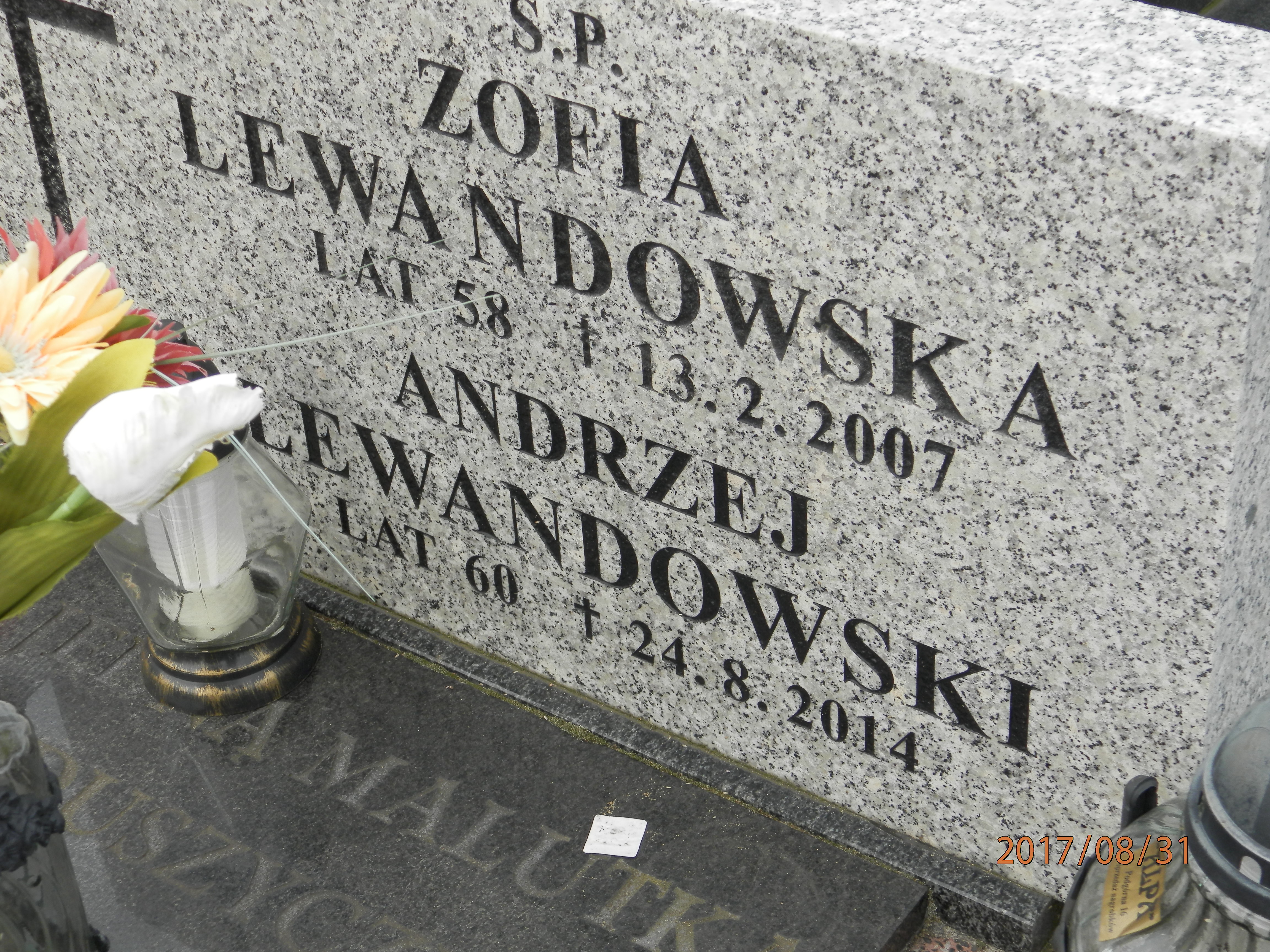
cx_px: 635
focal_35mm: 68
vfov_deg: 21.6
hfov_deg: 28.6
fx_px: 2495
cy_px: 476
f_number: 4
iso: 80
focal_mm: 12.2
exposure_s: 1/250
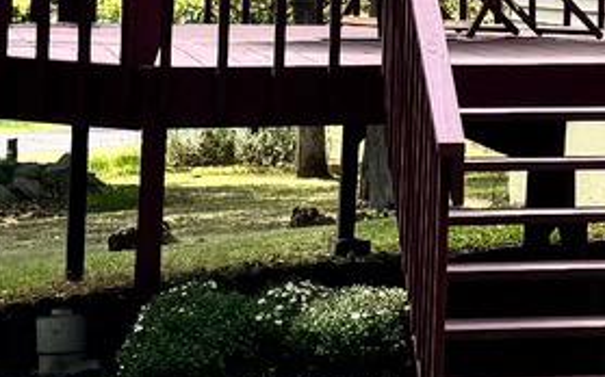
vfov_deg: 6.9
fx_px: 3081
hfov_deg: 10.5
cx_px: 1093
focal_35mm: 187
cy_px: -130
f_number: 1.78
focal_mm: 6.76
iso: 80
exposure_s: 1/539
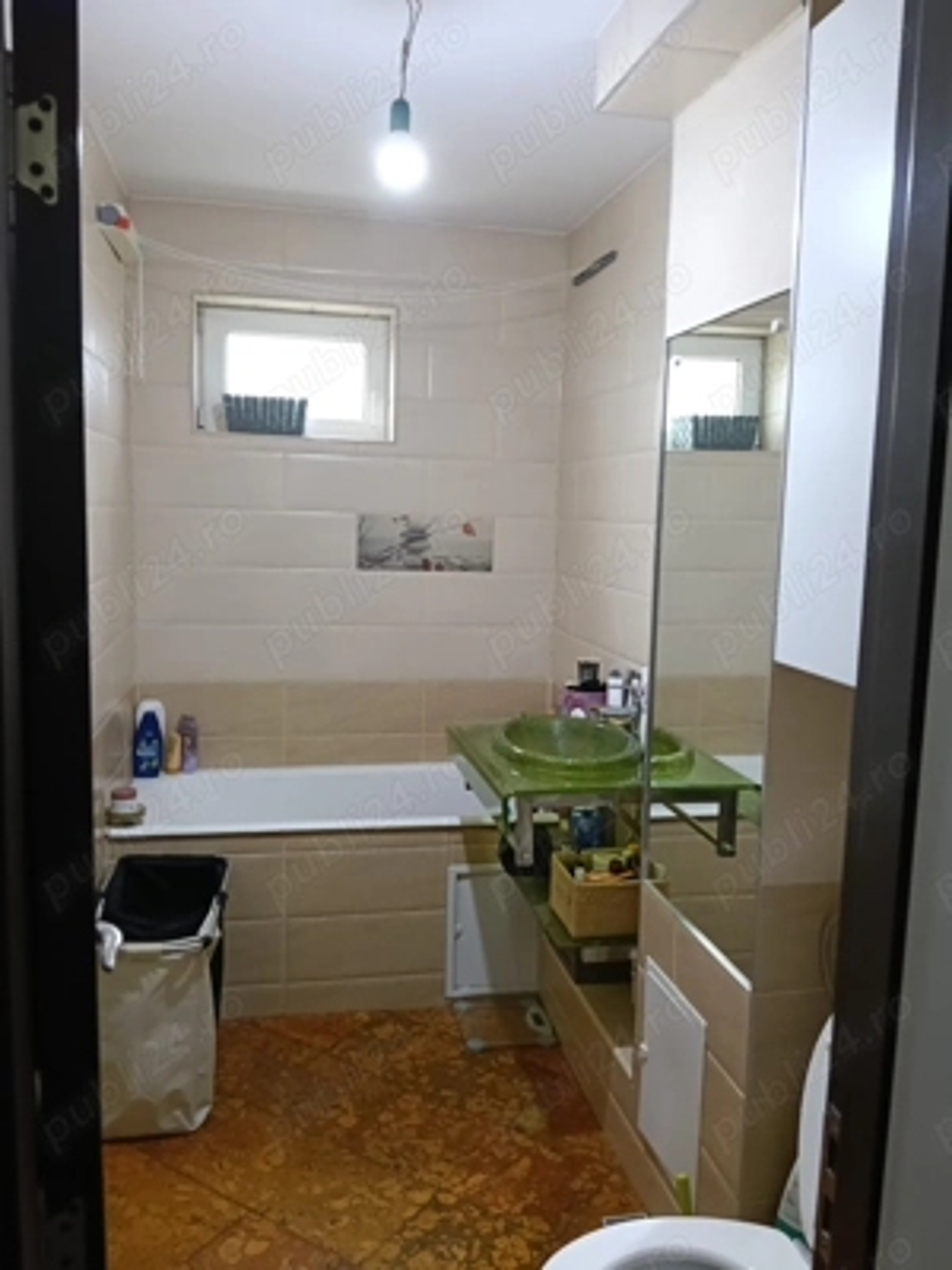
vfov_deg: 65.3
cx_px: 476
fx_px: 990
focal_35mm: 27
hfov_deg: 51.4
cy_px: 635
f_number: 1.8
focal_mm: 3.98
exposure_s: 1/33.3
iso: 500
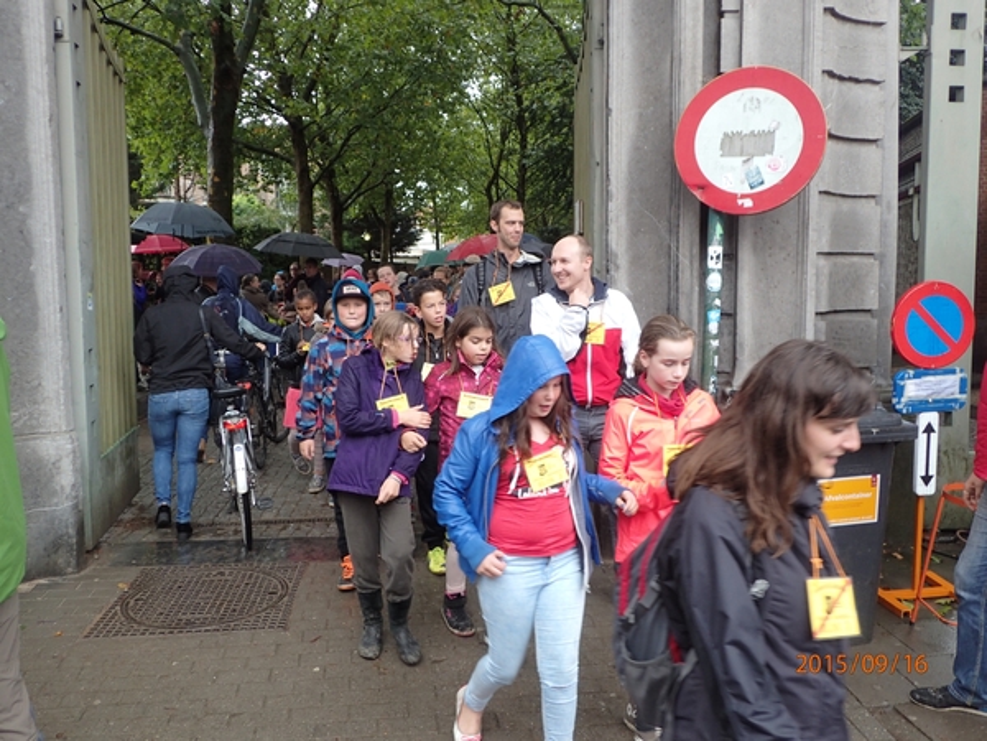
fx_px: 855
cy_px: 370
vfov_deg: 46.8
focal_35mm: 30
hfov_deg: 60.0
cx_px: 494
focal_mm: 5.5
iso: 100
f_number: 2.3
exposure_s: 1/100
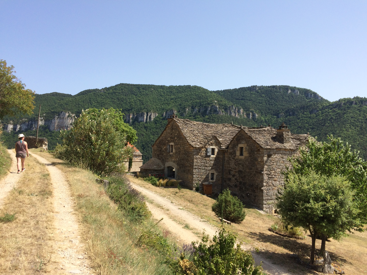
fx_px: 307
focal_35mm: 29
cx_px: 184
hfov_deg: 61.7
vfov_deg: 48.2
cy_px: 138
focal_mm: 4.15
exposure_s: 1/1709
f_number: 2.2
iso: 32
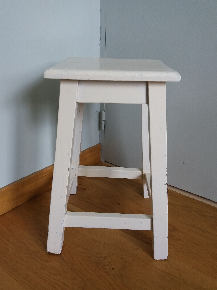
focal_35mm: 28
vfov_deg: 63.4
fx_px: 234
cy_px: 145
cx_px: 108
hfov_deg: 49.7
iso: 80
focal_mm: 3.7
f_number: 1.9
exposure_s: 1/30
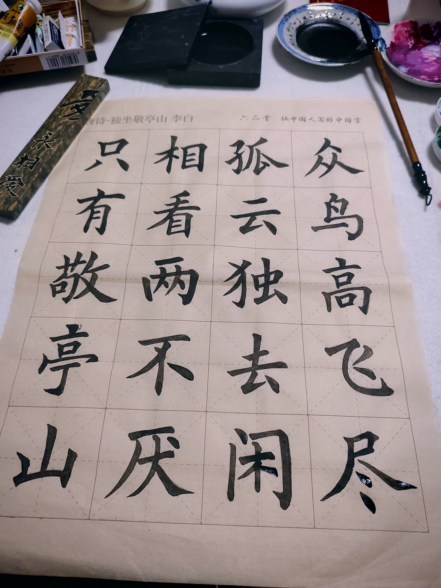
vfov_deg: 65.3
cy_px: 294
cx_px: 220
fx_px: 459
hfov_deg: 51.4
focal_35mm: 27
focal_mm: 6.14
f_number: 1.8
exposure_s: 1/100
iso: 1851
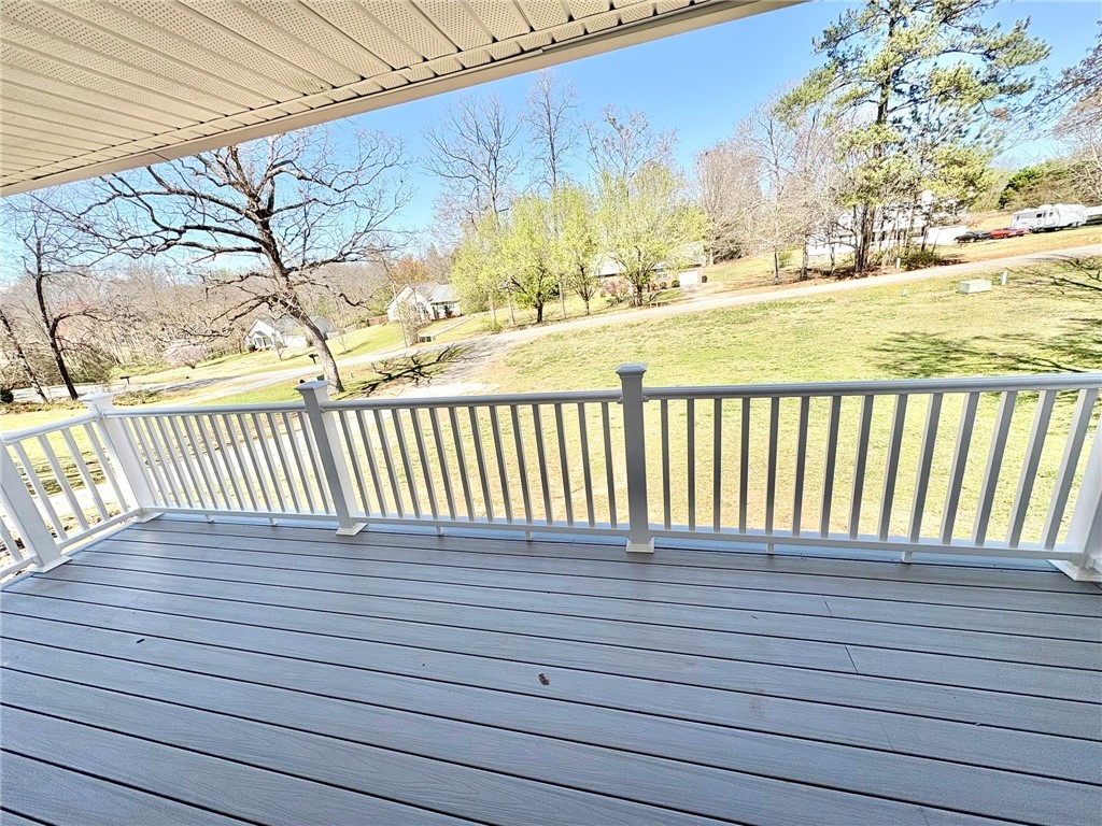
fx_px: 446
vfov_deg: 85.7
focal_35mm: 14
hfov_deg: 102.1
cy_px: 413
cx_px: 551
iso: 50
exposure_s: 1/1236
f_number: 2.2
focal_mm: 2.22
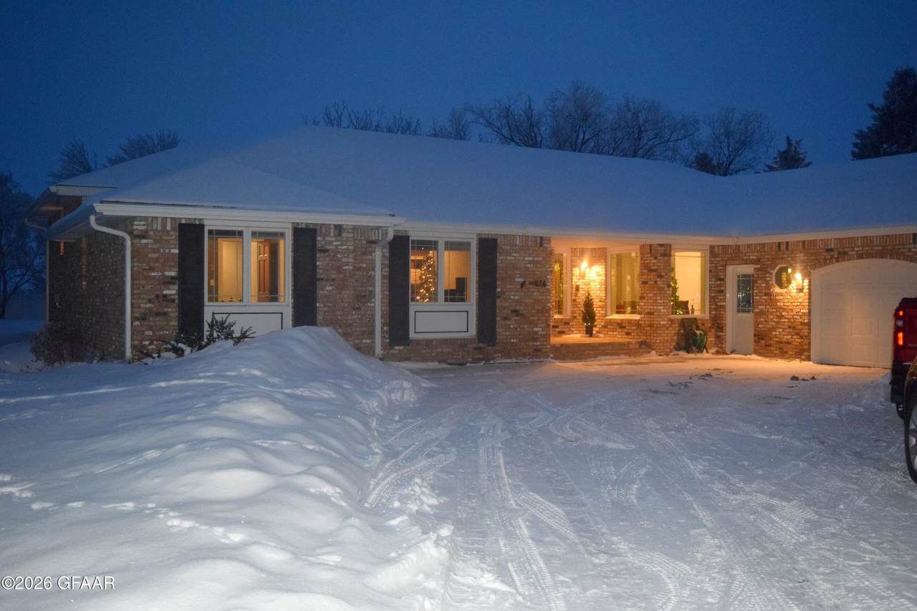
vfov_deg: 36.9
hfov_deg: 53.1
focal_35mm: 36
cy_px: 306
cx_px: 458
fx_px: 917
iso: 3200
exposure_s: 1/100
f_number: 4
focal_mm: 24
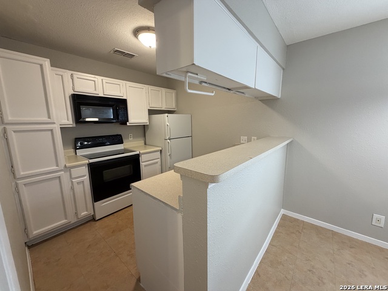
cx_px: 194
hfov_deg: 102.1
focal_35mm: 14
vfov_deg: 85.7
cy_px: 146
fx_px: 157
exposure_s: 1/120
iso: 320
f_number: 2.2
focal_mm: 2.22
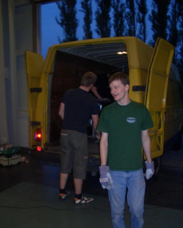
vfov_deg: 47.9
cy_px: 125
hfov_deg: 39.2
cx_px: 90
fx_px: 257
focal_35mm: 38
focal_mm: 5.8
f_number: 2.6
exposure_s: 1/60
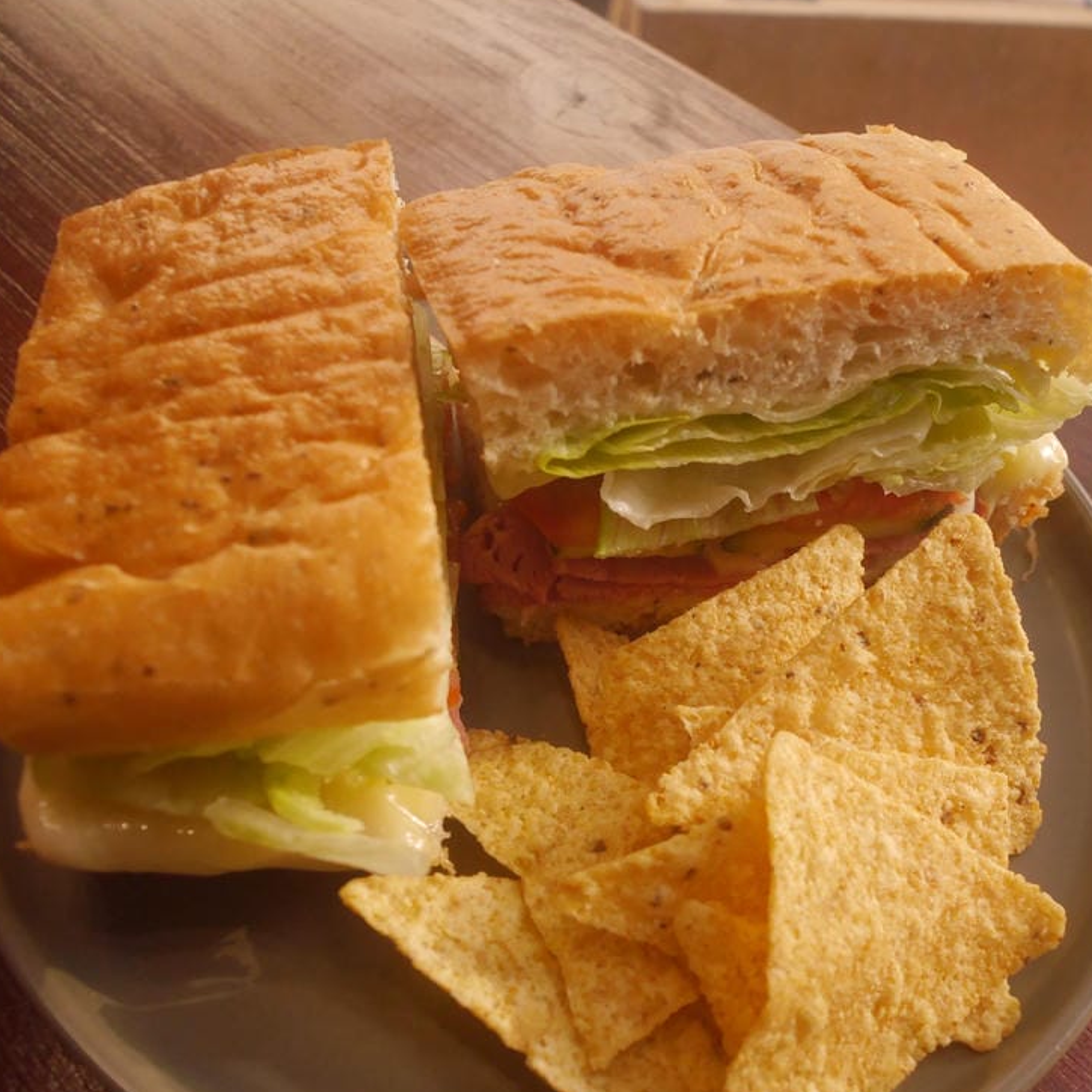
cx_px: 642
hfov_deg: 40.8
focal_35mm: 41
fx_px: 1463
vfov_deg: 40.7
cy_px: 659
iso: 800
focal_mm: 14
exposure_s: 1/400
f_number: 3.5
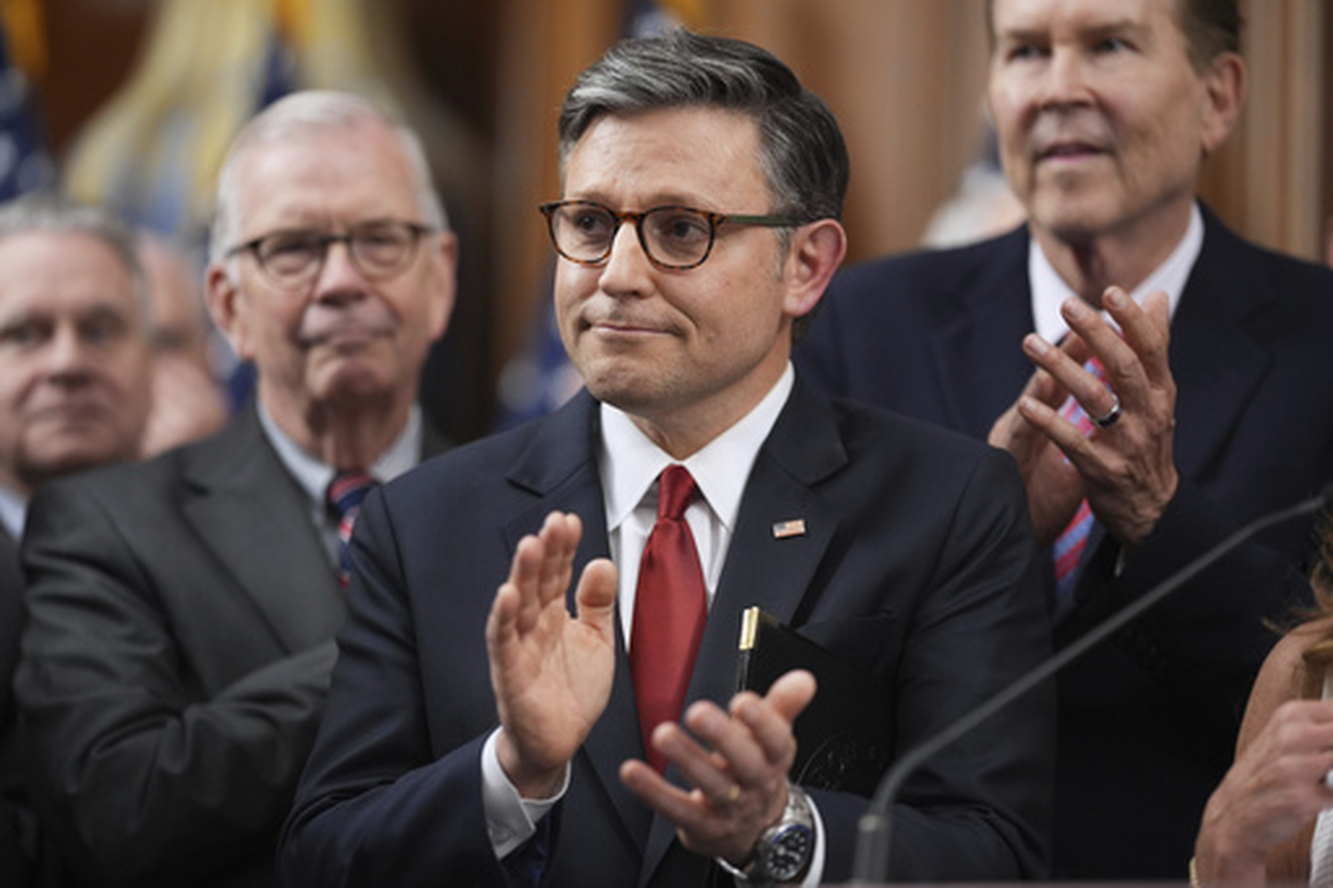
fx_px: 4997
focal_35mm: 135
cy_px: 444
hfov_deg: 15.2
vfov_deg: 10.2
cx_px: 666
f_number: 2
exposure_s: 1/500
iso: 2500
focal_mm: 135
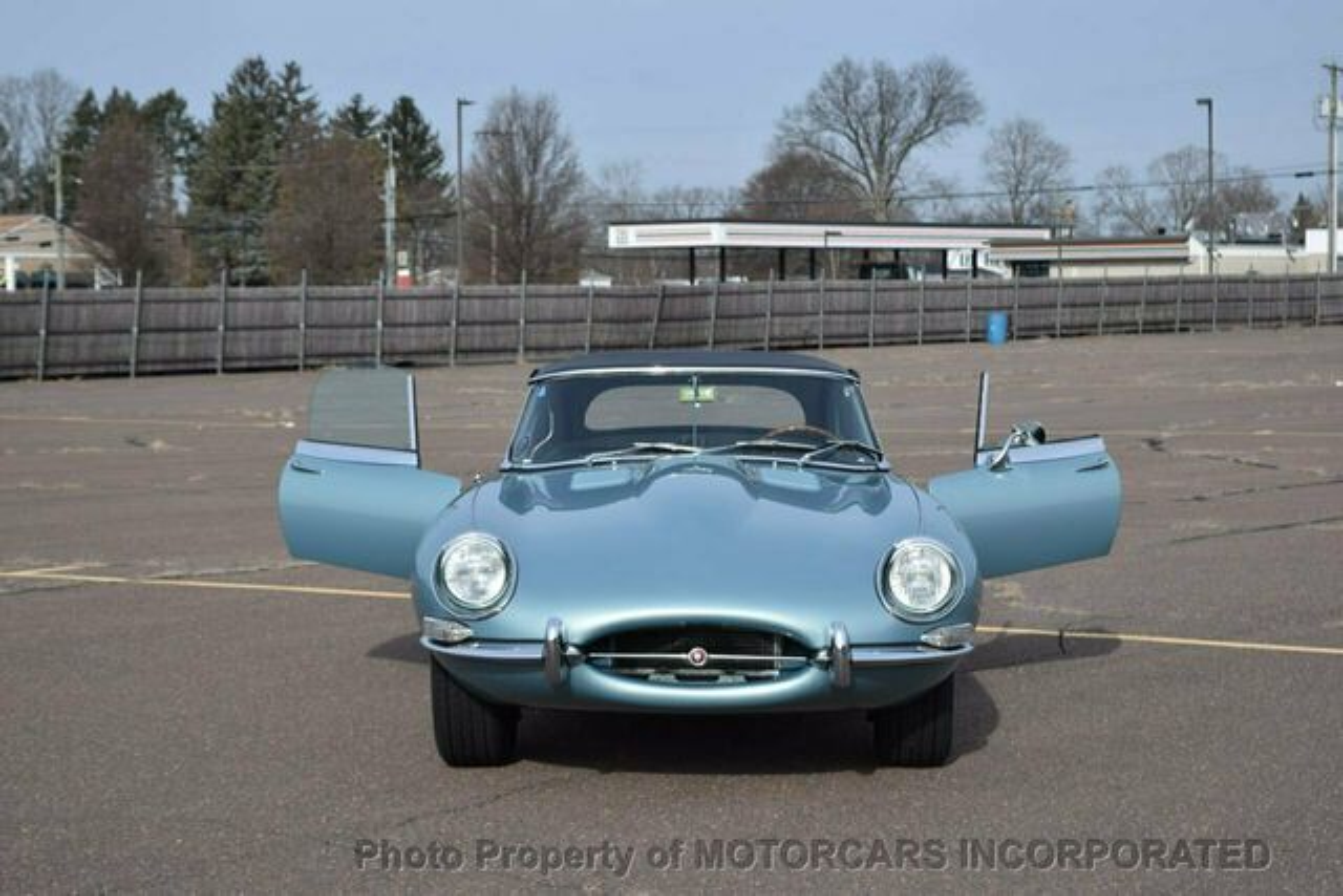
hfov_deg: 28.1
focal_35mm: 72
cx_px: 672
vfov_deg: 18.9
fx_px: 2686
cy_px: 448
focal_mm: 48
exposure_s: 1/500
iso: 100
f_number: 7.1
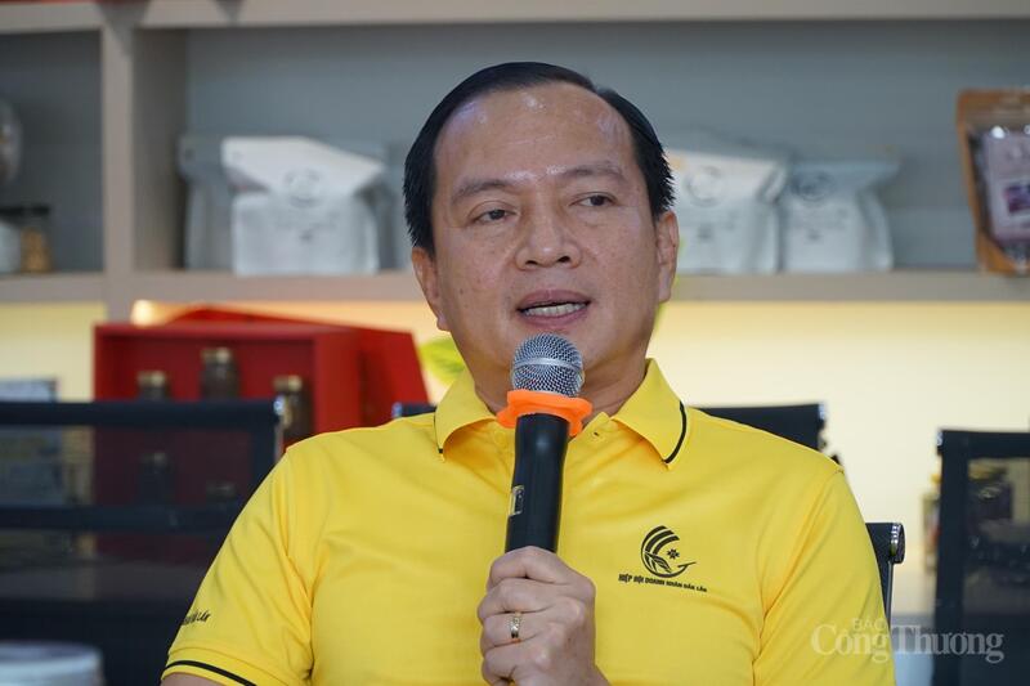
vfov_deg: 11.4
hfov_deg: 17.1
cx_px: 515
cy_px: 343
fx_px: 3432
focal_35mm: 120
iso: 1000
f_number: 4
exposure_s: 1/125
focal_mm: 80
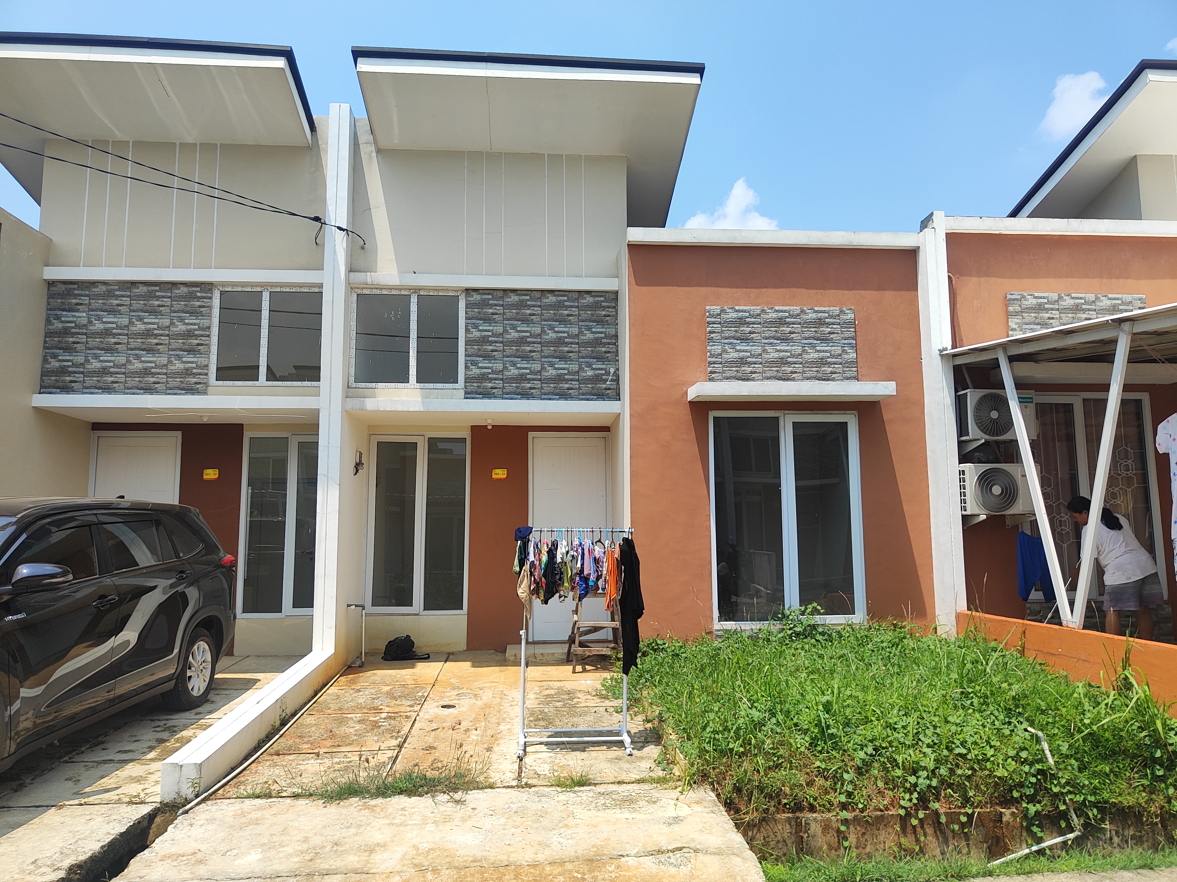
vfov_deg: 58.9
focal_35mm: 23
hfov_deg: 73.9
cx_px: 588
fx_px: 782
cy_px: 441
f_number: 1.88
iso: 50
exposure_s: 1/603
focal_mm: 5.59
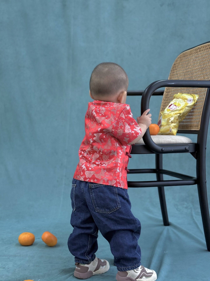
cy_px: 140
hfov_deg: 30.3
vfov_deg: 39.7
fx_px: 388
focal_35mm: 48
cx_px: 105
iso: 125
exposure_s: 1/50
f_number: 1.78
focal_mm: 6.76
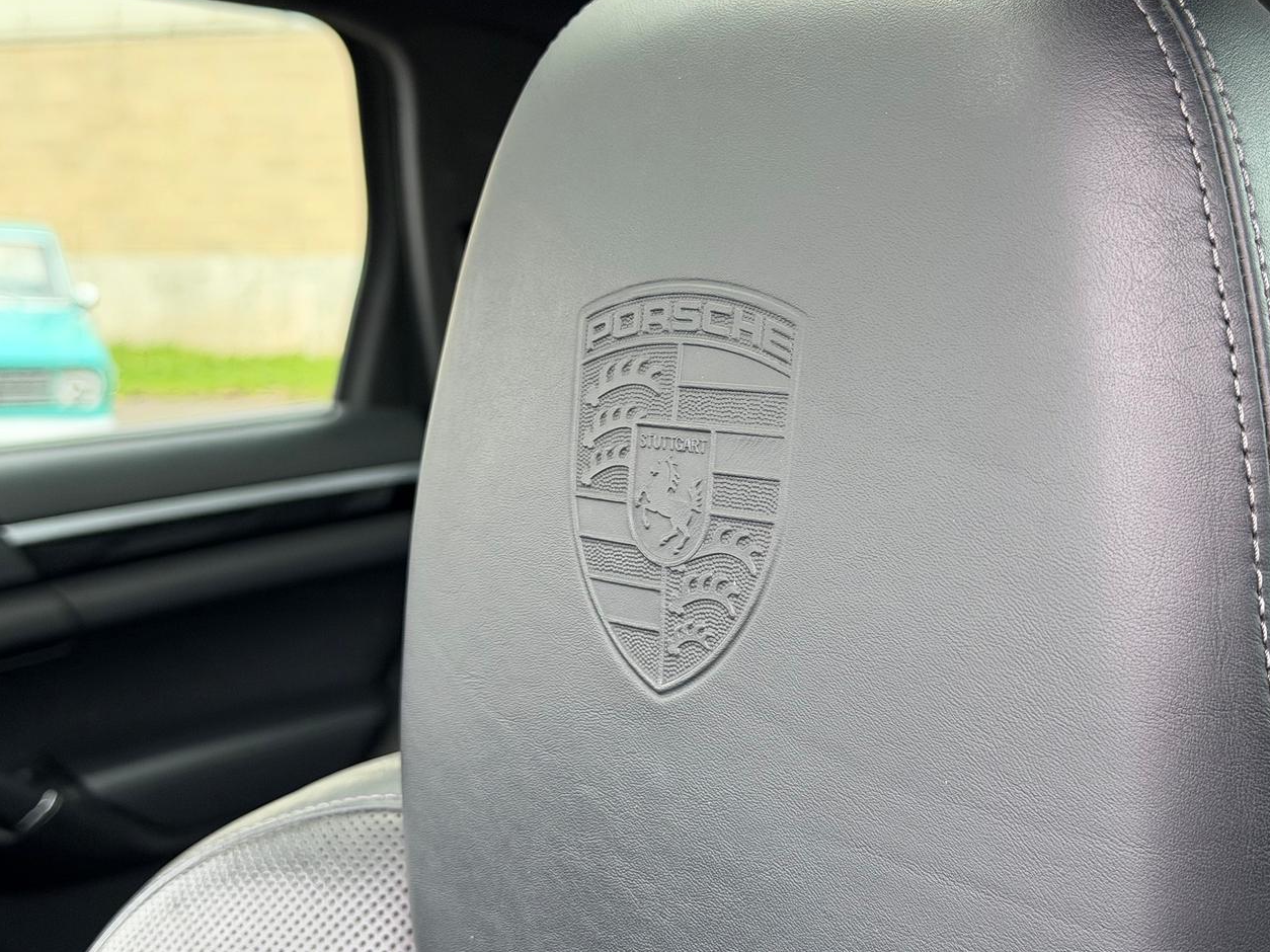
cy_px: 476
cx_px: 645
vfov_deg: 29.7
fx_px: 1797
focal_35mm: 49
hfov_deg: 38.9
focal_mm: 6.76
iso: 125
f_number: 1.78
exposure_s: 1/223
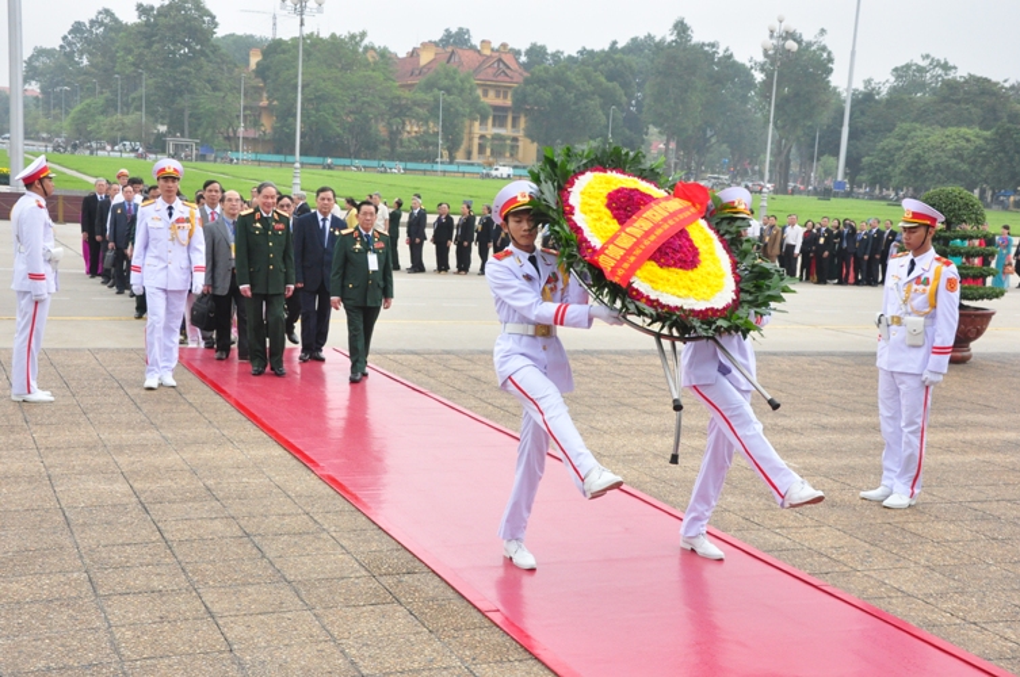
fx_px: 1358
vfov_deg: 28.0
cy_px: 338
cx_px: 510
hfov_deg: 41.2
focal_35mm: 48
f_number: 8
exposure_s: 1/125
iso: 1250
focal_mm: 32
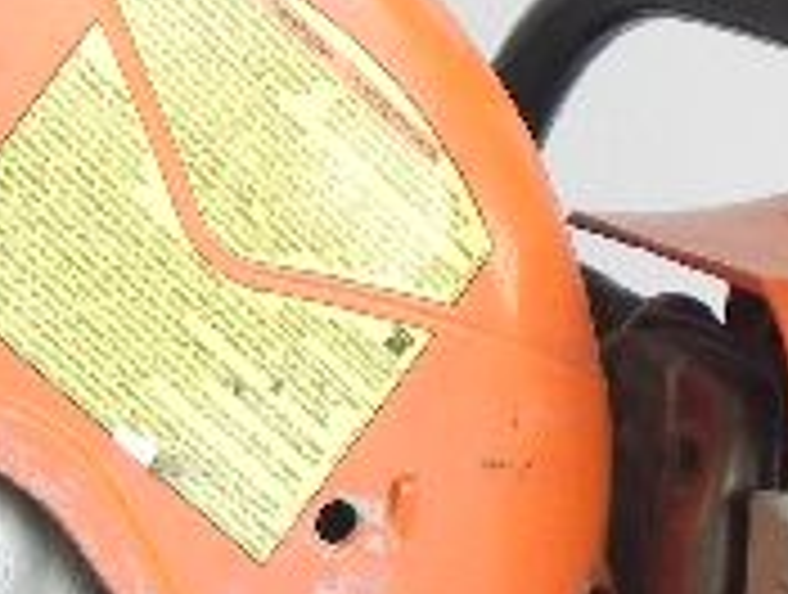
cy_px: 724
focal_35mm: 222
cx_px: 331
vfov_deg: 6.7
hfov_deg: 8.9
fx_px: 5064
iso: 193
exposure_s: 1/30
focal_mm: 9.2
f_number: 3.5
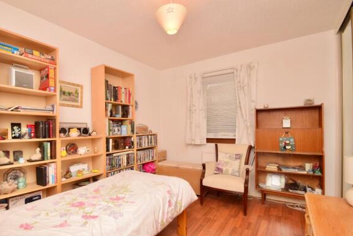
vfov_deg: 70.2
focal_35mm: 17
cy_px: 132
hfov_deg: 92.9
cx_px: 157
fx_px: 167
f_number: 10
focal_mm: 10
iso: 800
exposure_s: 1/100
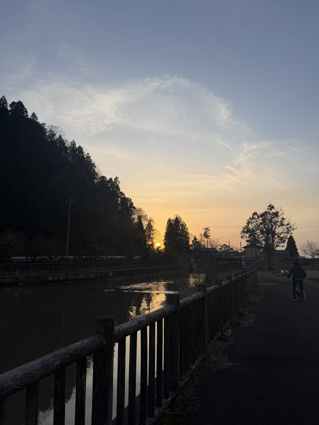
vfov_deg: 71.6
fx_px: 295
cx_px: 160
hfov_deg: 56.8
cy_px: 212
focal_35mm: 24
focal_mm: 6.76
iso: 80
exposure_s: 1/1522
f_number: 1.78
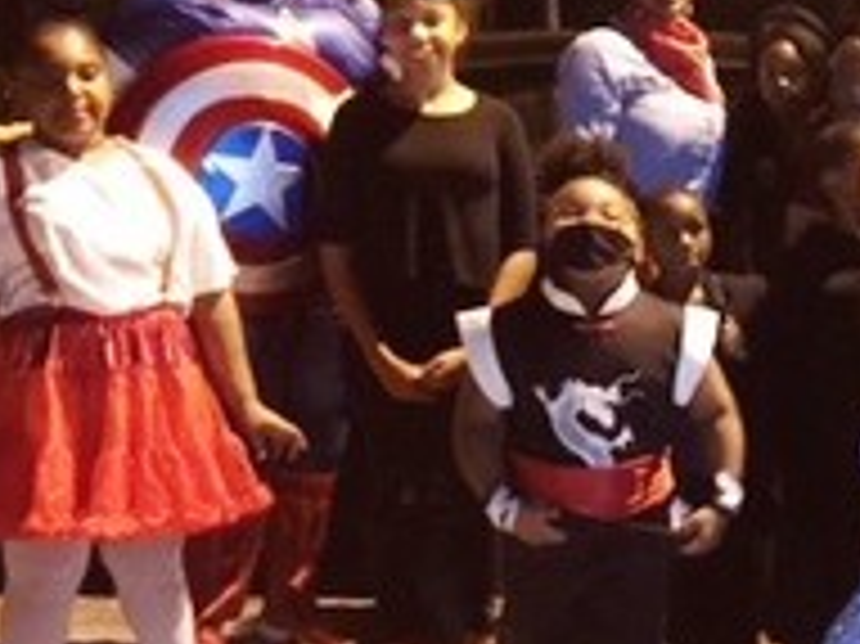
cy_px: 441
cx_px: 1130
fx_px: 2110
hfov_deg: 20.9
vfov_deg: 17.3
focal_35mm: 85
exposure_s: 1/4
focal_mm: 4.15
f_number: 2.2
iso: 125
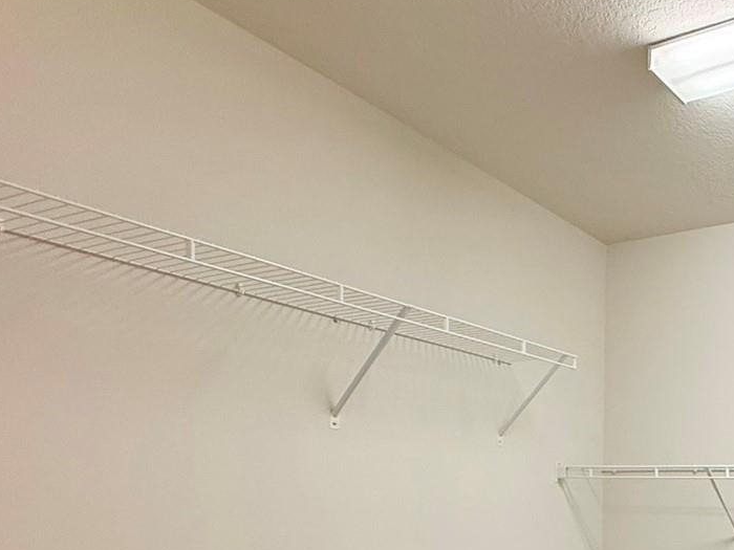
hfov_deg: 45.8
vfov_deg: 40.7
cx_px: 765
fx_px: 679
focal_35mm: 32
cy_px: 497
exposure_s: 1/120
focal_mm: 2.22
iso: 250
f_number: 2.2
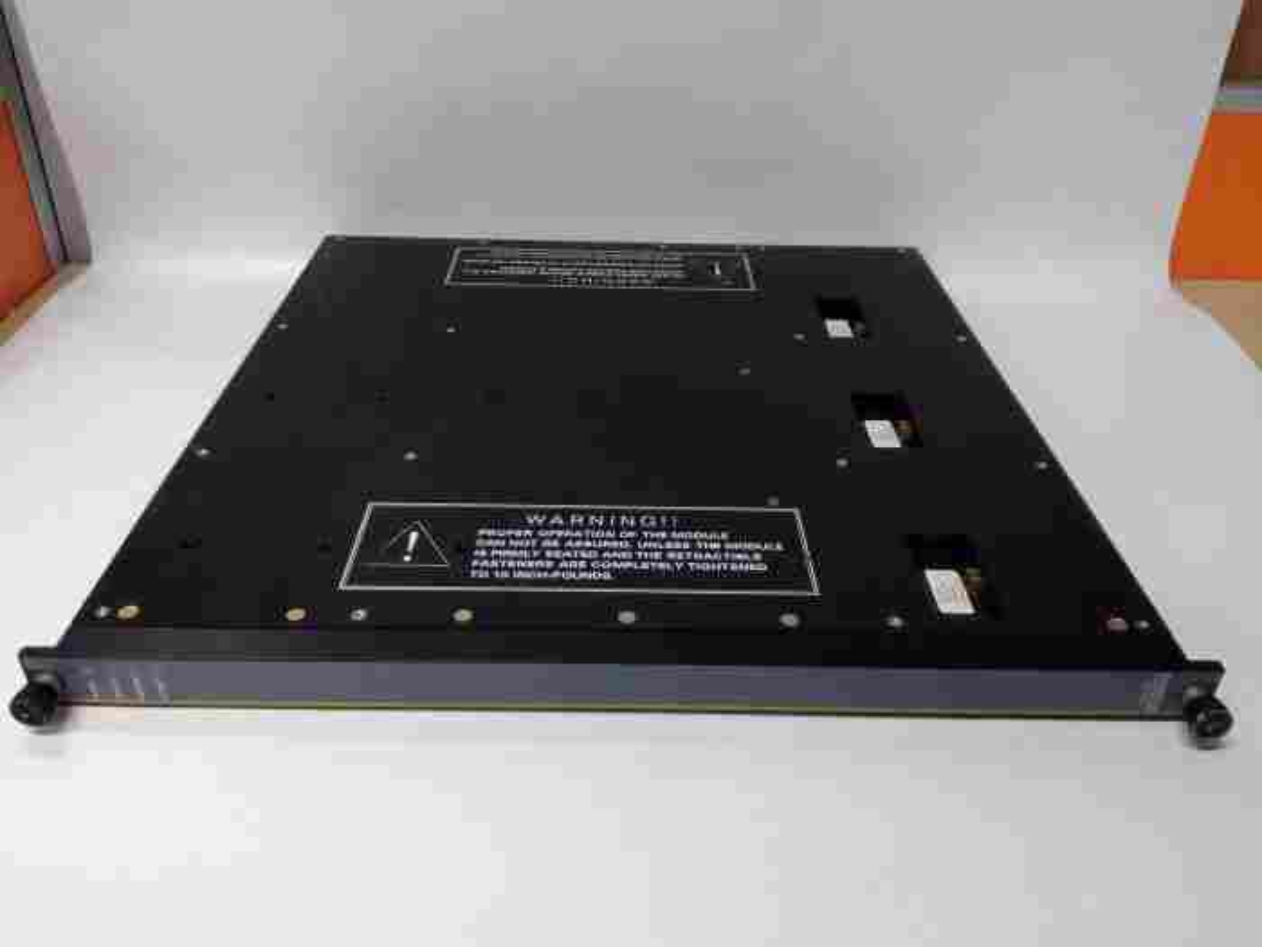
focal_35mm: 27
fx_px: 984
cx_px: 631
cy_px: 474
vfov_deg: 51.4
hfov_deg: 65.3
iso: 231
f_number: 2
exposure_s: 1/33
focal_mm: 3.79
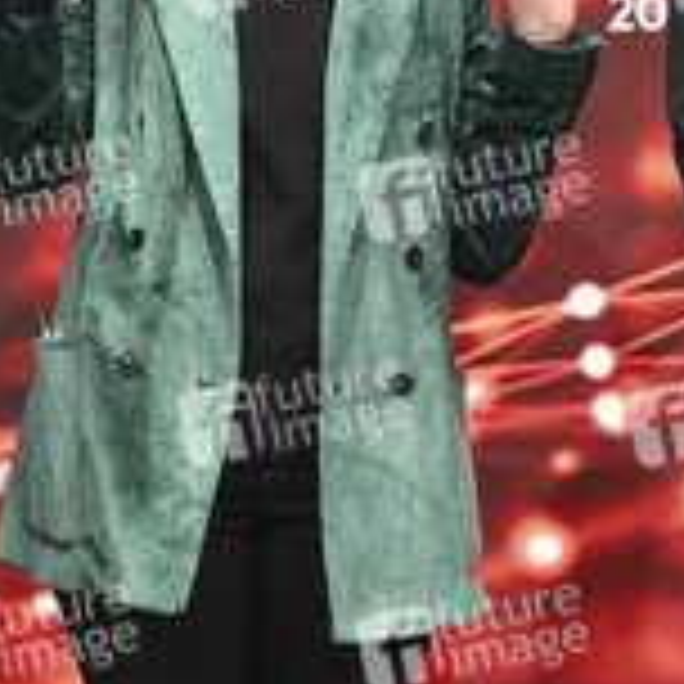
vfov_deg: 10.6
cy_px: 76
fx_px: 3666
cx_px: 353
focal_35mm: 164
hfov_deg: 10.7
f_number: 4
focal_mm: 65
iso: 2000
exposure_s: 1/200
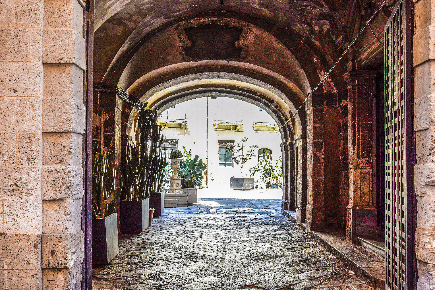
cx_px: 218
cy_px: 145
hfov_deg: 46.4
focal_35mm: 42
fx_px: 507
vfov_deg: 31.9
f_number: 6.3
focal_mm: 28
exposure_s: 1/160
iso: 400
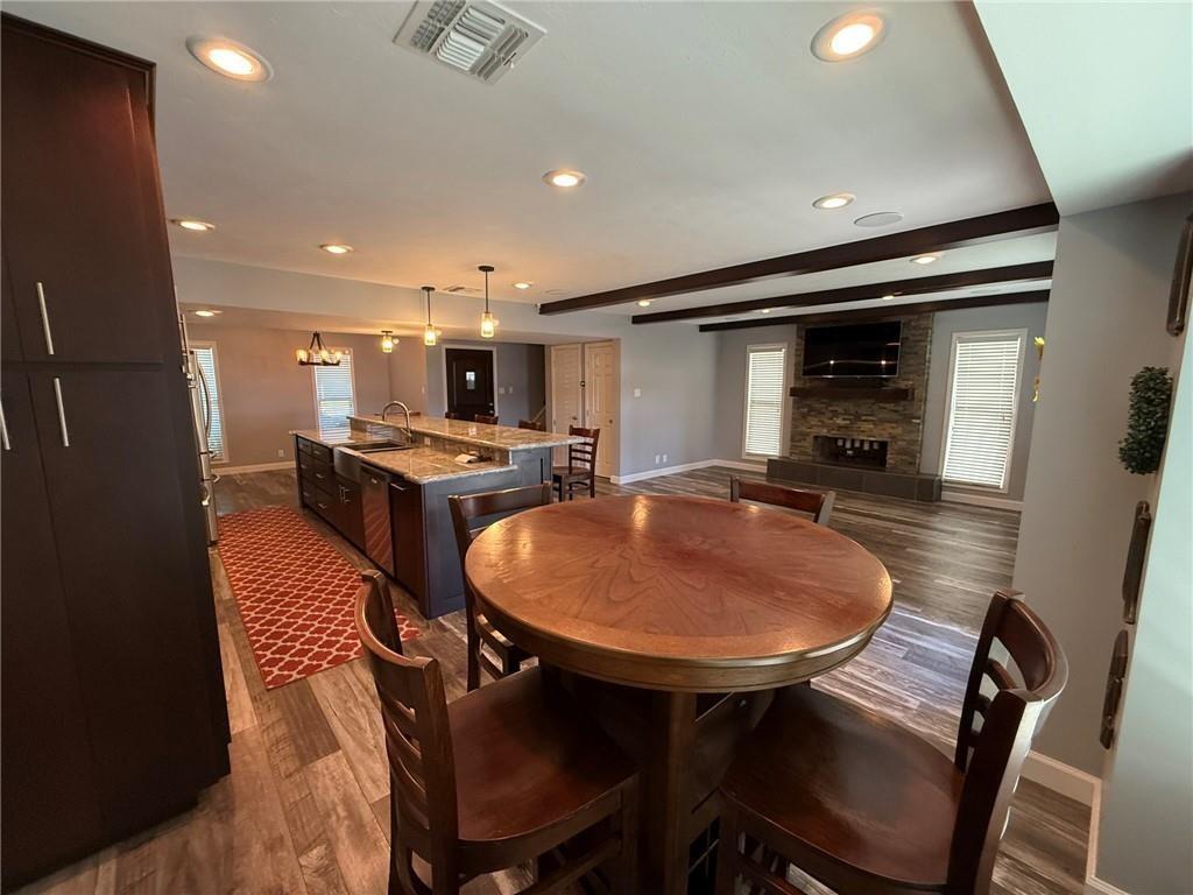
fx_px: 482
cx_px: 596
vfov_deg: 85.7
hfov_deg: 102.1
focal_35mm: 14
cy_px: 448
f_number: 2.2
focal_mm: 2.22
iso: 320
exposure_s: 1/60
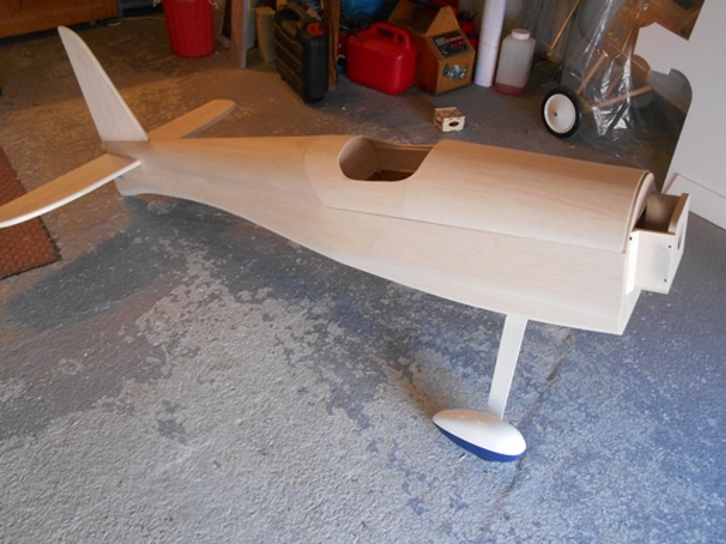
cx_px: 363
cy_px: 272
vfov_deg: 45.4
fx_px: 650
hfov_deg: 58.4
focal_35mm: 31
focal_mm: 5.5
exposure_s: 1/20
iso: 400
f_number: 3.6
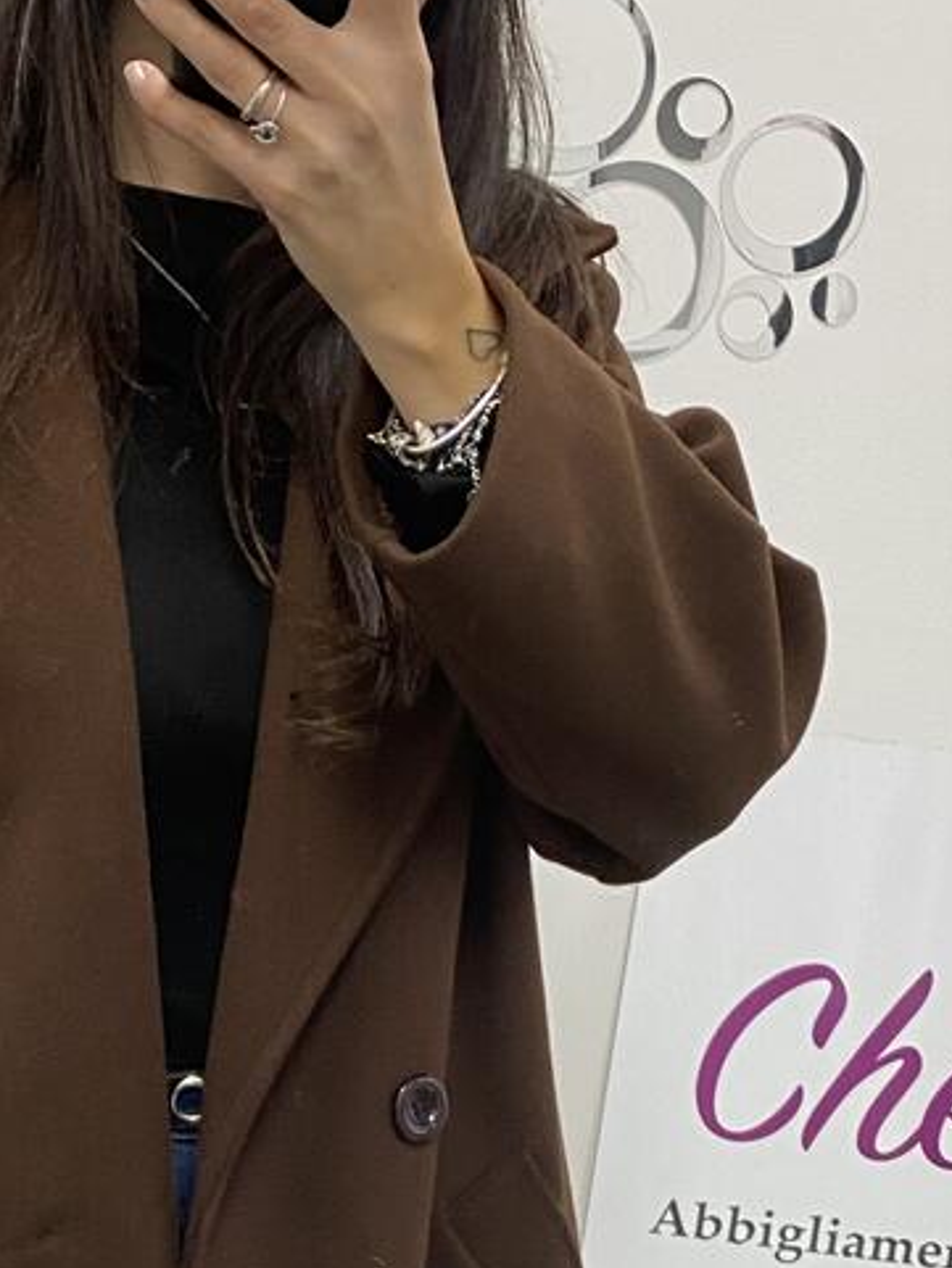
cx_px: 297
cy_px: 1234
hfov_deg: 18.2
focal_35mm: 81
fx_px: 2969
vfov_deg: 23.2
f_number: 1.8
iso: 100
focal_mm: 4.25
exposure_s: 1/50
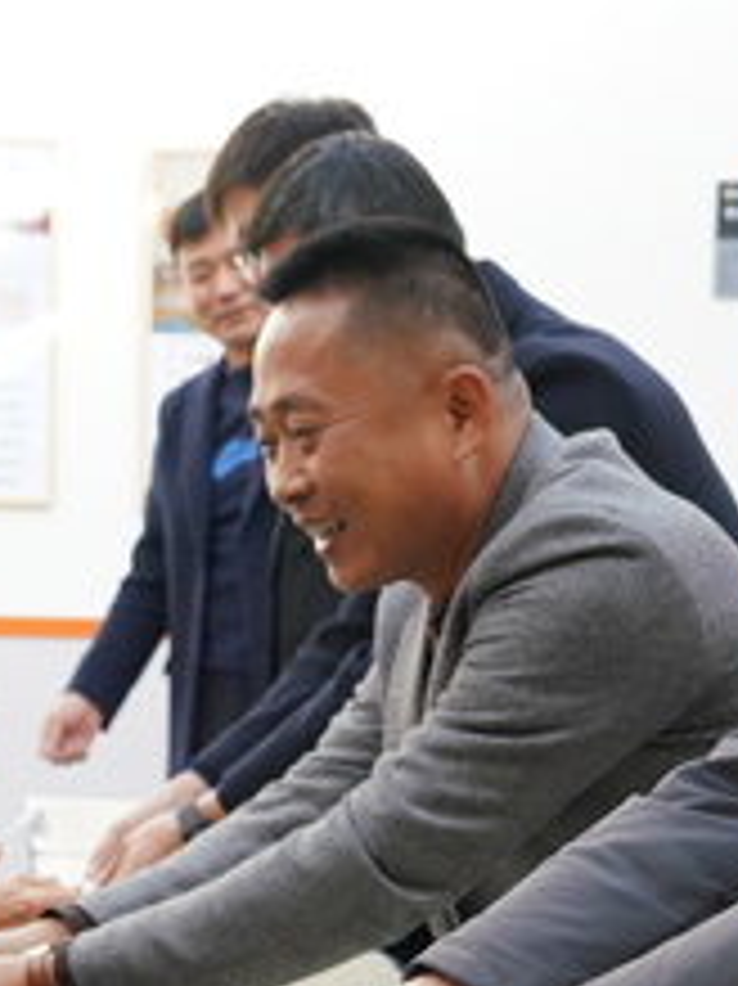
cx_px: 184
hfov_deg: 18.5
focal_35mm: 79
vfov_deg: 24.3
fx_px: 2248
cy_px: 795
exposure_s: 1/400
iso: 1000
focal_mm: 24
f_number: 4.5
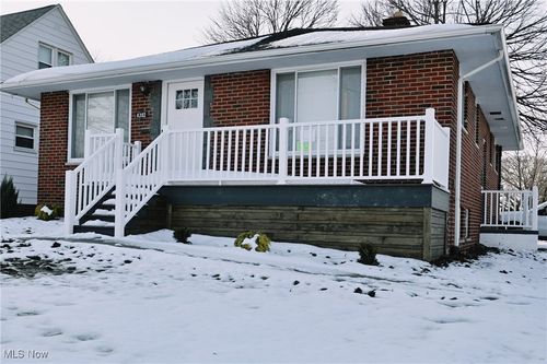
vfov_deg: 41.7
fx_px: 478
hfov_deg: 59.5
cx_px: 274
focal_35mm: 32
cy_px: 182
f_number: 6.3
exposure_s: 1/320
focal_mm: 21
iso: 100
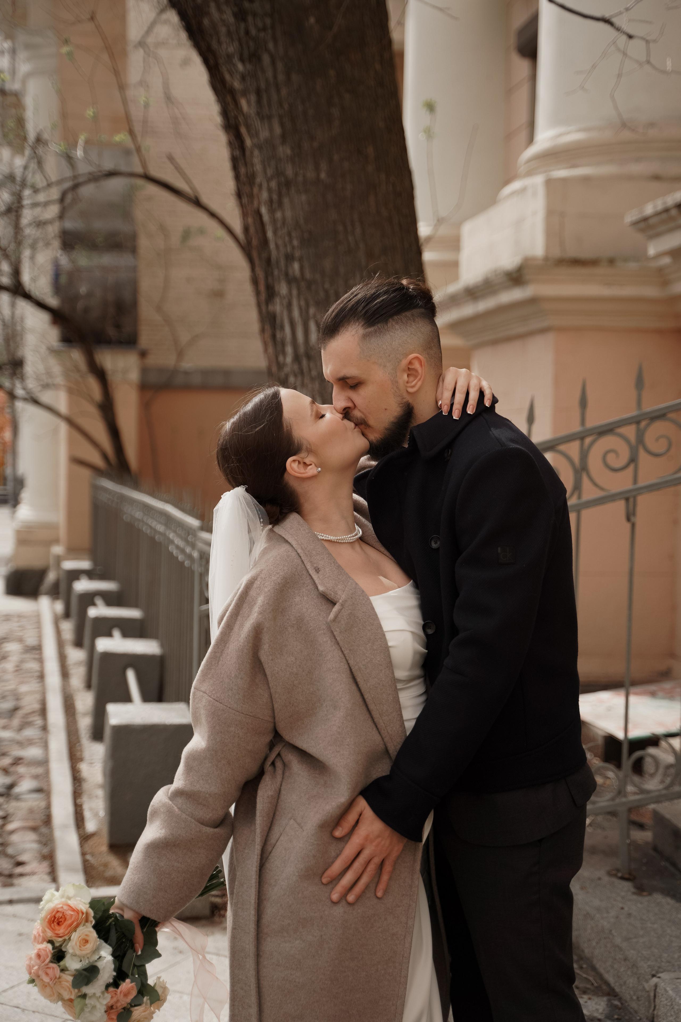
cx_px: 340
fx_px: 1475
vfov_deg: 38.2
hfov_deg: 26.0
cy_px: 511
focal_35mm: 52
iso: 160
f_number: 2.8
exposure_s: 1/1600
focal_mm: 52
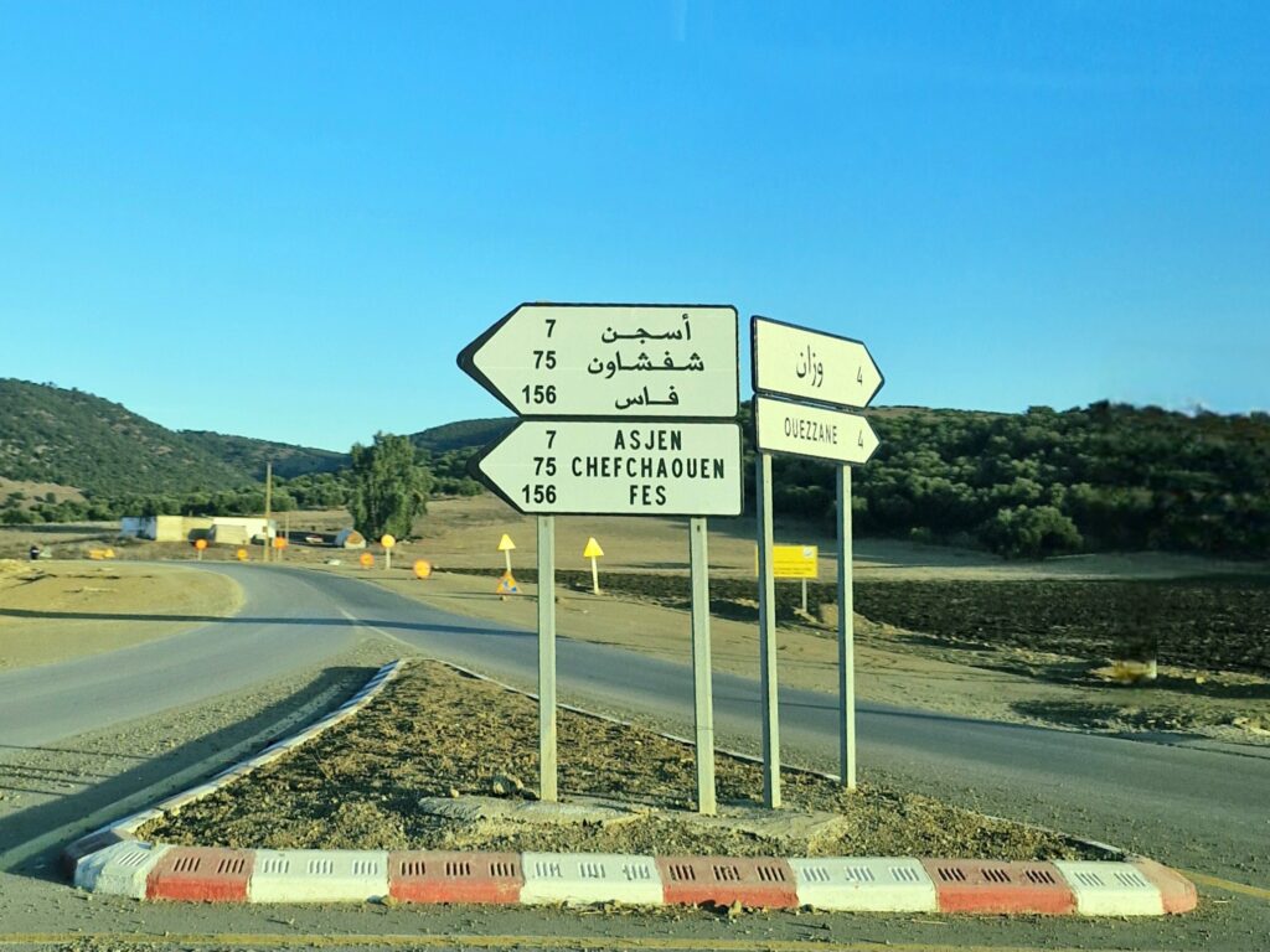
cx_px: 635
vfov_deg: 58.9
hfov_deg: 73.9
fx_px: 844
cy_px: 476
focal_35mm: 23
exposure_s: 1/312
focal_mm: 5.54
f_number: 1.8
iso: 50
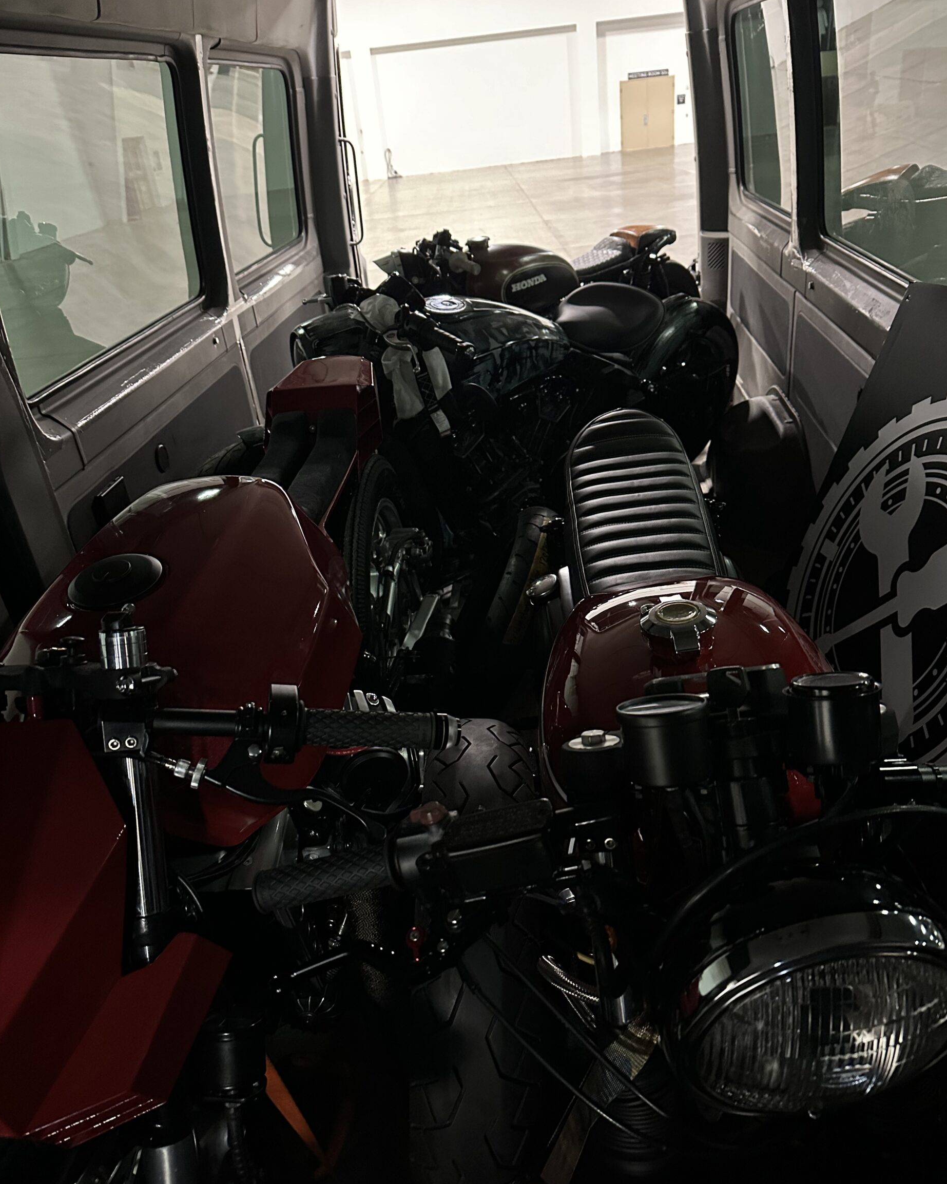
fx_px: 911
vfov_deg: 66.0
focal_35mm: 26
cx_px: 489
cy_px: 629
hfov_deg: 54.9
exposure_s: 1/33
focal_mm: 6.86
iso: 1000
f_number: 1.78
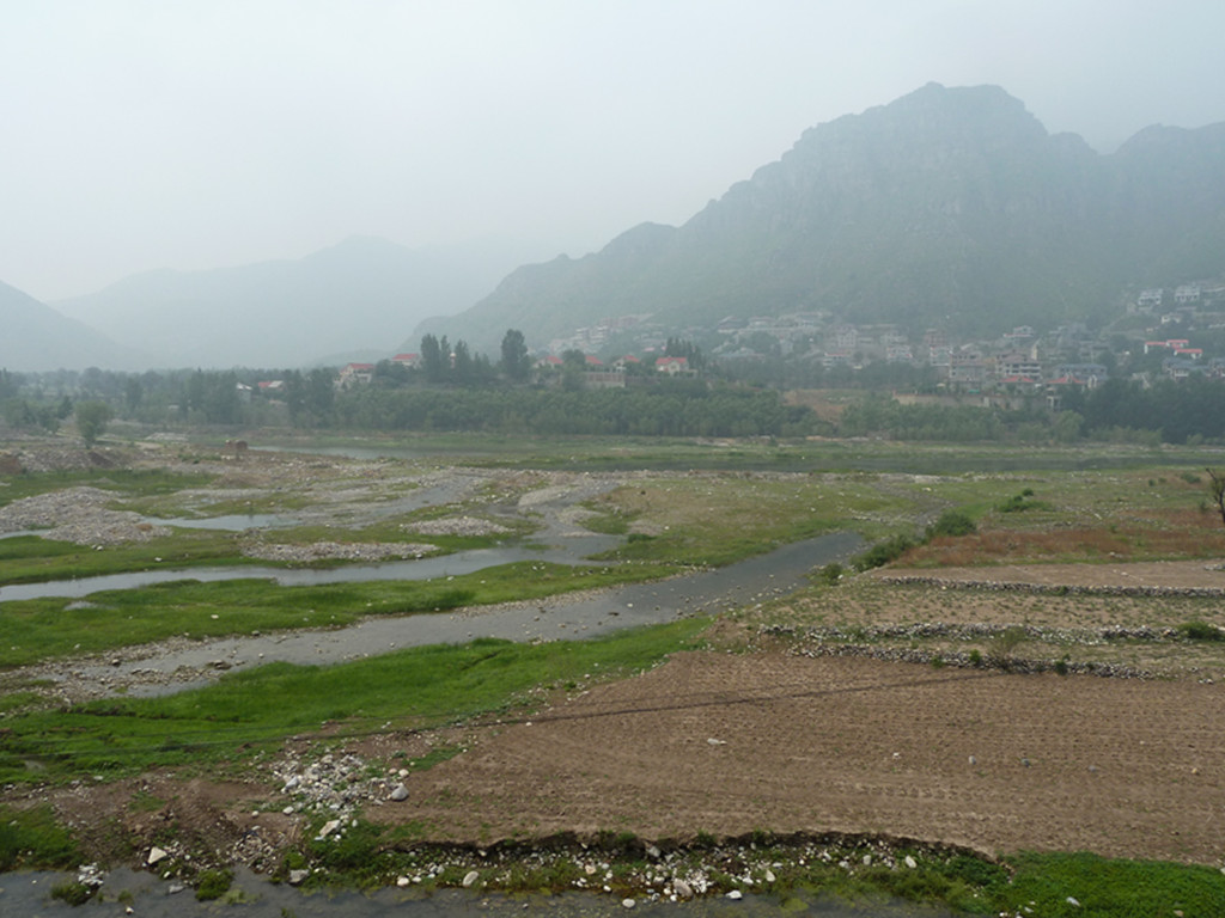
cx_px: 612
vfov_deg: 54.9
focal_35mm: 25
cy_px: 459
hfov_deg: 69.4
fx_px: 885
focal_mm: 4.1
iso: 80
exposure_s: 1/500
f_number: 5
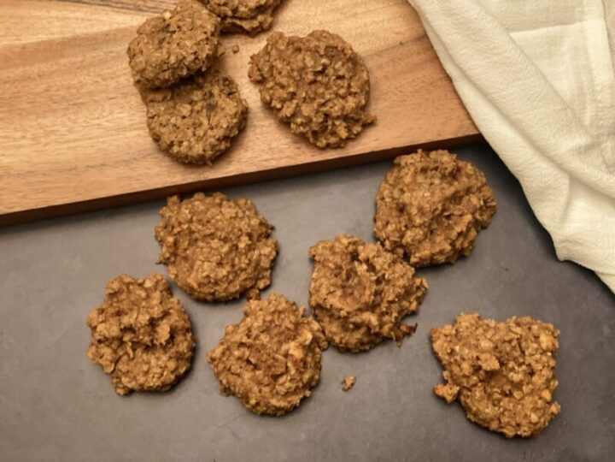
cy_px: 231
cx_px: 308
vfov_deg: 28.0
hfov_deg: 36.8
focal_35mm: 52
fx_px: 924
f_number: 2
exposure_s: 1/17
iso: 400
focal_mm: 6
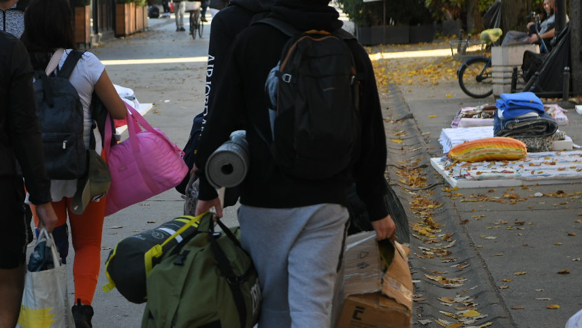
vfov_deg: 8.7
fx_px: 2145
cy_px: 147
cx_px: 108
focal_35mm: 139
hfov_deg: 15.3
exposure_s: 1/800
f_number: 5
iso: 800
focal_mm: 70
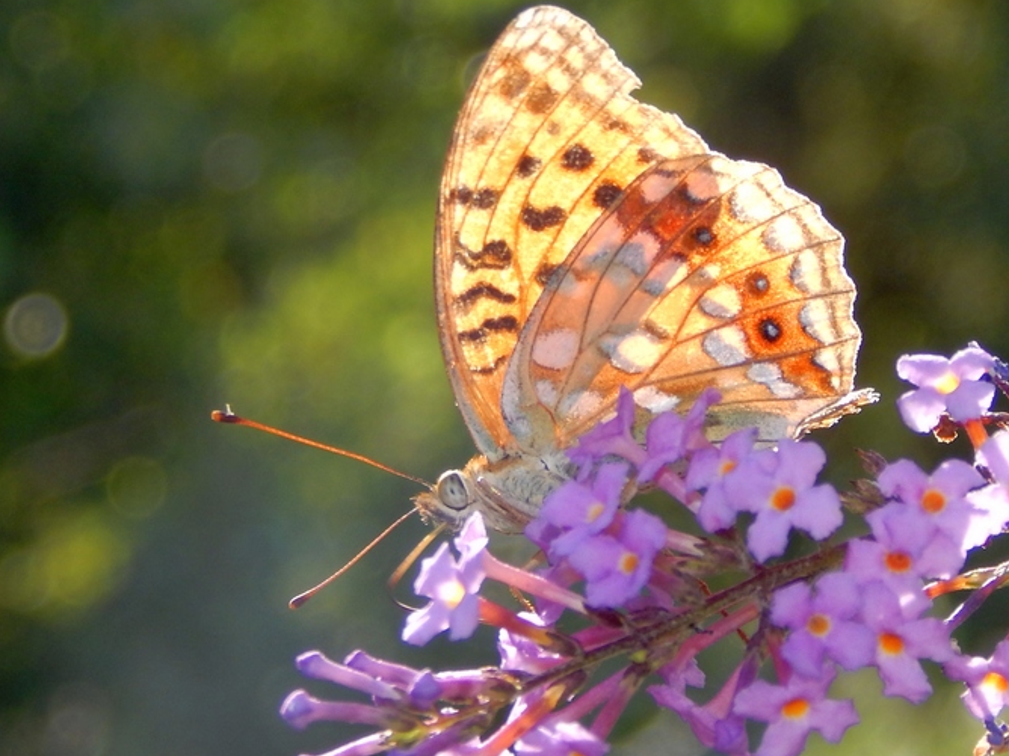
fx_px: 4955
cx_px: 559
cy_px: 409
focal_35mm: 170
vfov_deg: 8.7
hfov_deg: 11.6
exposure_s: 1/250
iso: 125
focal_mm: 25.3
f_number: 4.9
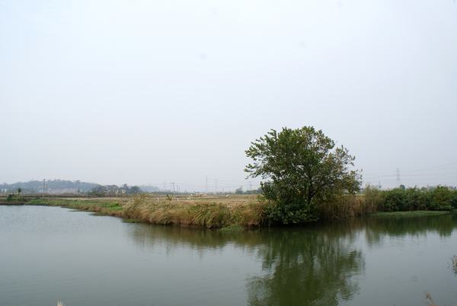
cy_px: 153
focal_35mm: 30
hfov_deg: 61.9
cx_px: 228
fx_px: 381
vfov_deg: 43.7
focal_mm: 20
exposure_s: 1/160
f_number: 10
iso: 100
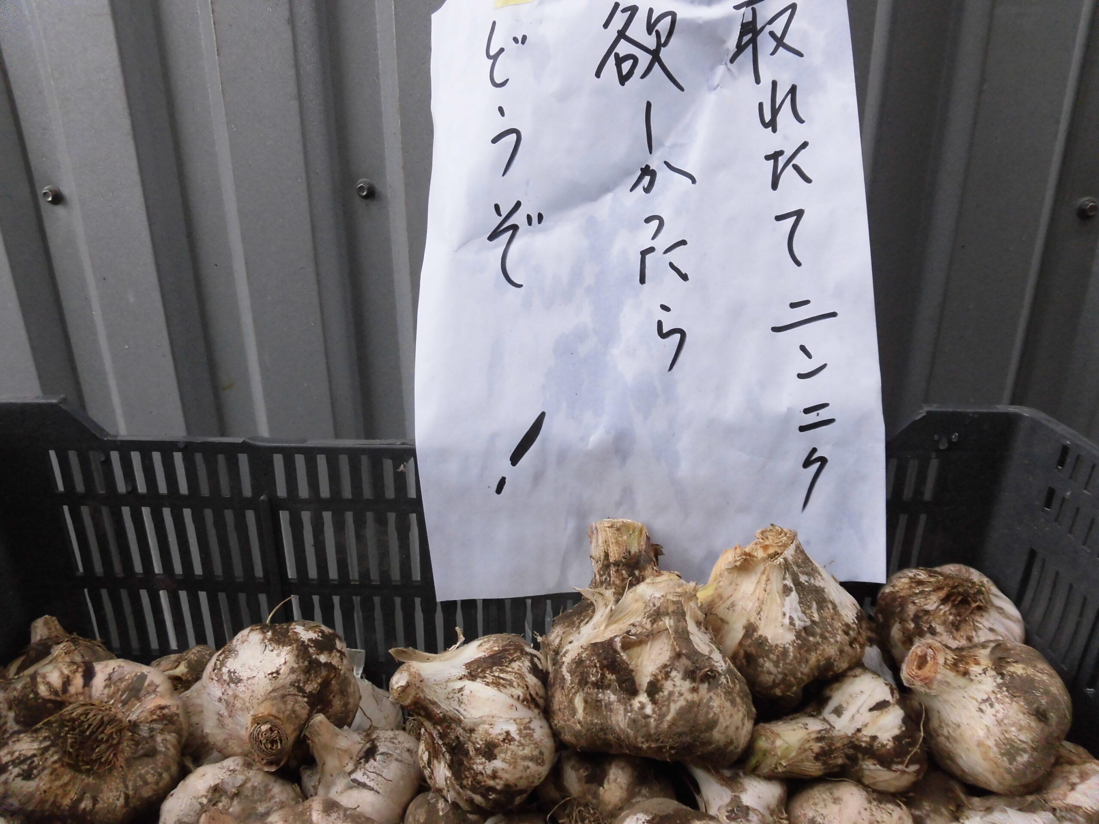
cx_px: 550
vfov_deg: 56.8
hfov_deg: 71.6
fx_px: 762
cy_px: 412
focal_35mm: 24
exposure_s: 1/60
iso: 200
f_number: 3.1
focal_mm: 4.3
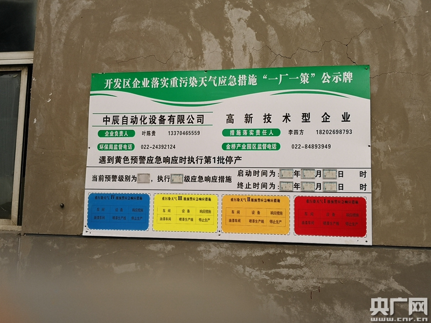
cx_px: 216
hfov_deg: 50.1
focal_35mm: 37
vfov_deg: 38.7
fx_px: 461
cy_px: 162
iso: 50
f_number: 1.6
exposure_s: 1/940
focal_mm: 3.95
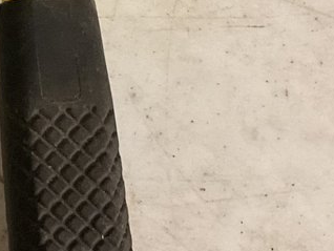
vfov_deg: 10.6
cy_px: -45
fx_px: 1333
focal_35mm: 138
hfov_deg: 13.0
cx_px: -260
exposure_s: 1/40
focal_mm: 3
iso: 200
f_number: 1.8
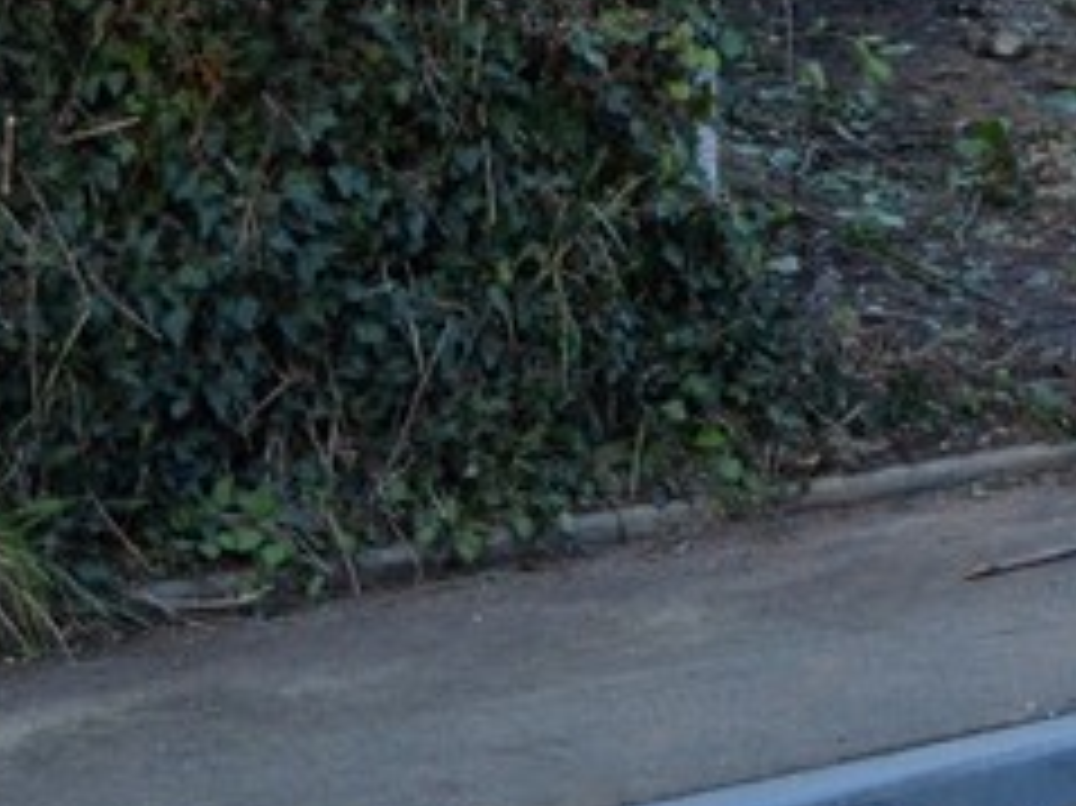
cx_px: 1157
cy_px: -617
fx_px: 5190
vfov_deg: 8.6
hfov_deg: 11.7
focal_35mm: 167
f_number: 4.2
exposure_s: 1/1000
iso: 400
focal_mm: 27
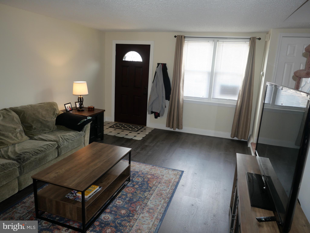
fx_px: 215
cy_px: 116
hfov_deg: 71.6
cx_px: 155
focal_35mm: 24
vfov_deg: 56.8
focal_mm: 10.9
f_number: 1.7
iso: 200
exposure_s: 1/80
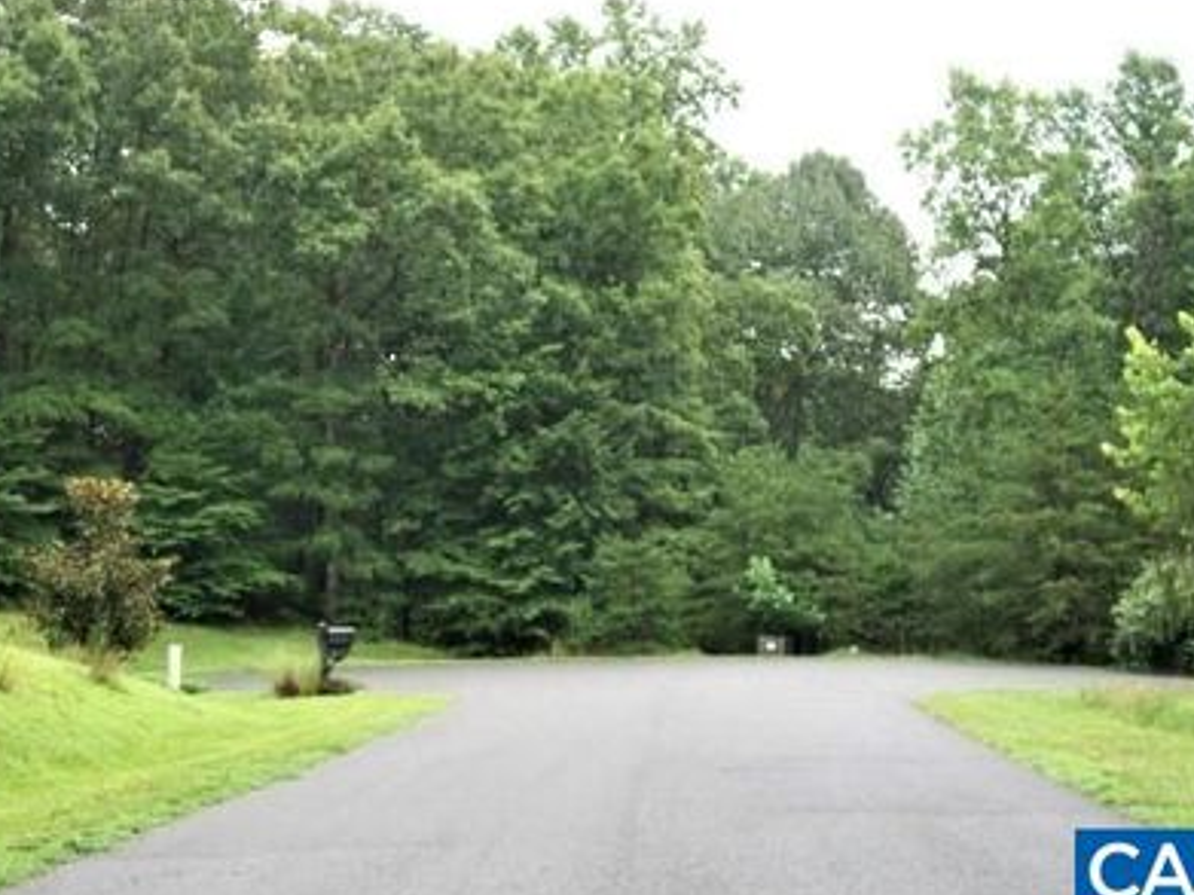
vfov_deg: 22.9
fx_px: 2207
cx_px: 574
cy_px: 383
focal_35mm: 64
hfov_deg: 30.3
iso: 80
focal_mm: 8.8
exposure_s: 1/50
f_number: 3.6
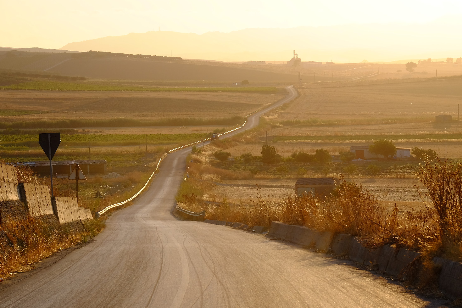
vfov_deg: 9.9
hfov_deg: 14.8
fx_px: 1784
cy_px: 158
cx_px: 241
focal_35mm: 139
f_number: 9
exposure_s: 1/400
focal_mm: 86
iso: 400
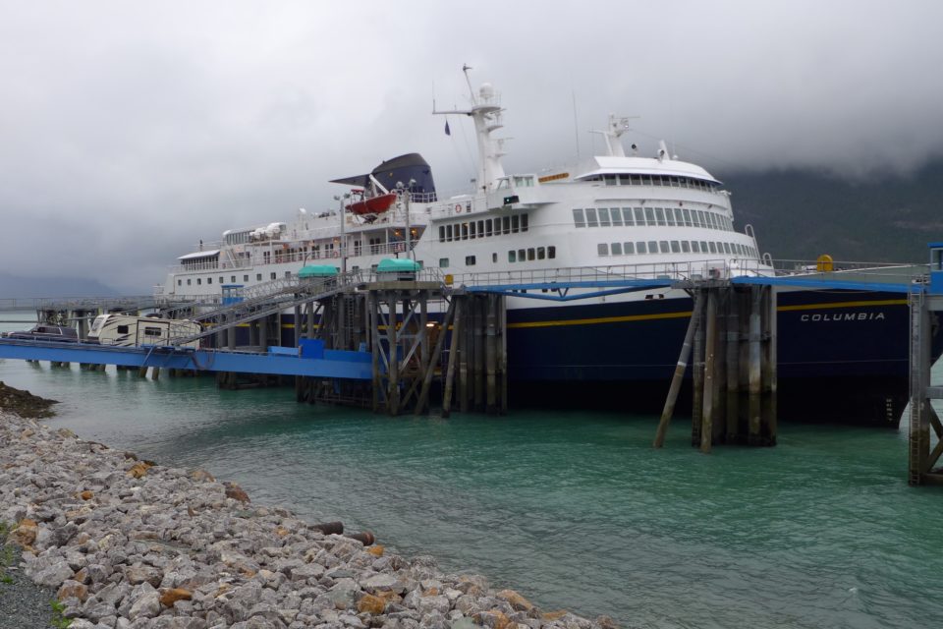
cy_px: 314
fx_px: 917
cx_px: 472
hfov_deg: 54.4
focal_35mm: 35
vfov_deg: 37.9
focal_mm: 6.9
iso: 80
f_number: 2.8
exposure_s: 1/125
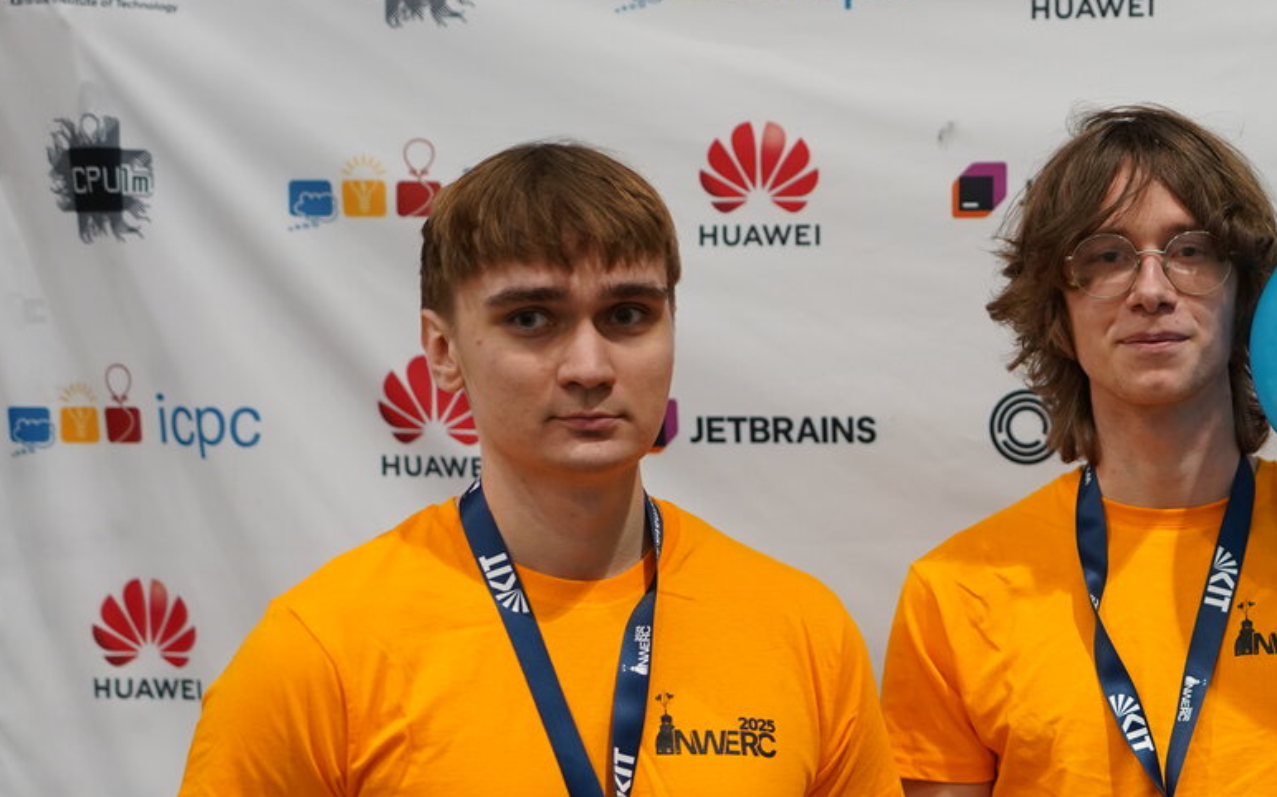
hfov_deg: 18.9
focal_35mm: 107
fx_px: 3723
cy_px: 805
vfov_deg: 12.1
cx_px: 1302
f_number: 2
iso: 640
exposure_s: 1/125
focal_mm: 50
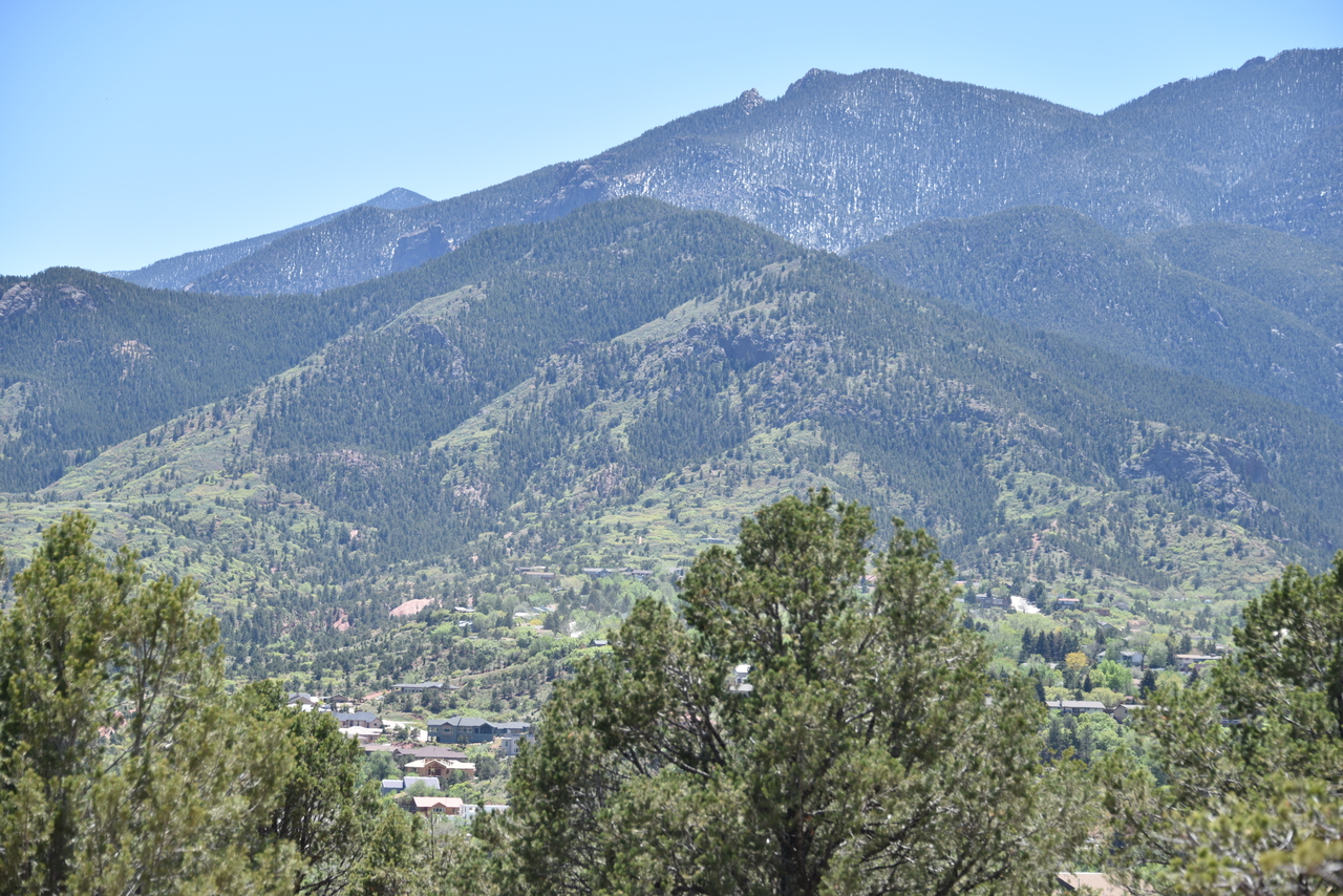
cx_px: 672
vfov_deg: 13.0
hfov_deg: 19.5
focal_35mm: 105
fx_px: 3918
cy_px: 448
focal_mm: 105
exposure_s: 1/250
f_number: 6.3
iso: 100
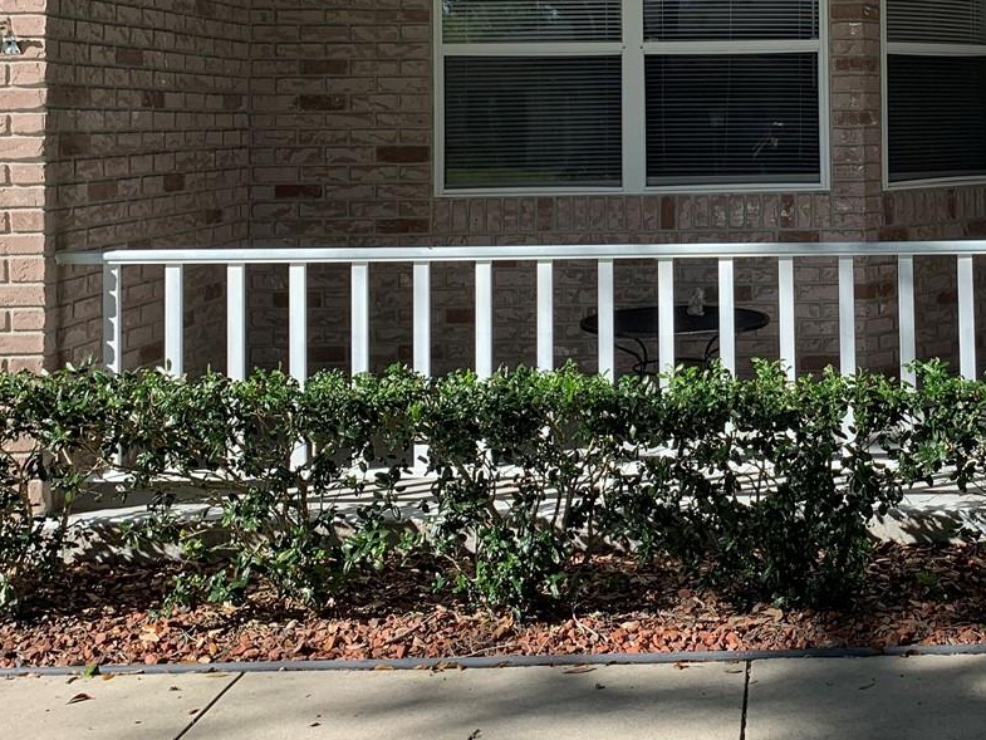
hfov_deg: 34.8
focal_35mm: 53
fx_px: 1510
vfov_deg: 26.6
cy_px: 75
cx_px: 819
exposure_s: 1/1021
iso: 25
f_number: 1.8
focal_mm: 4.25
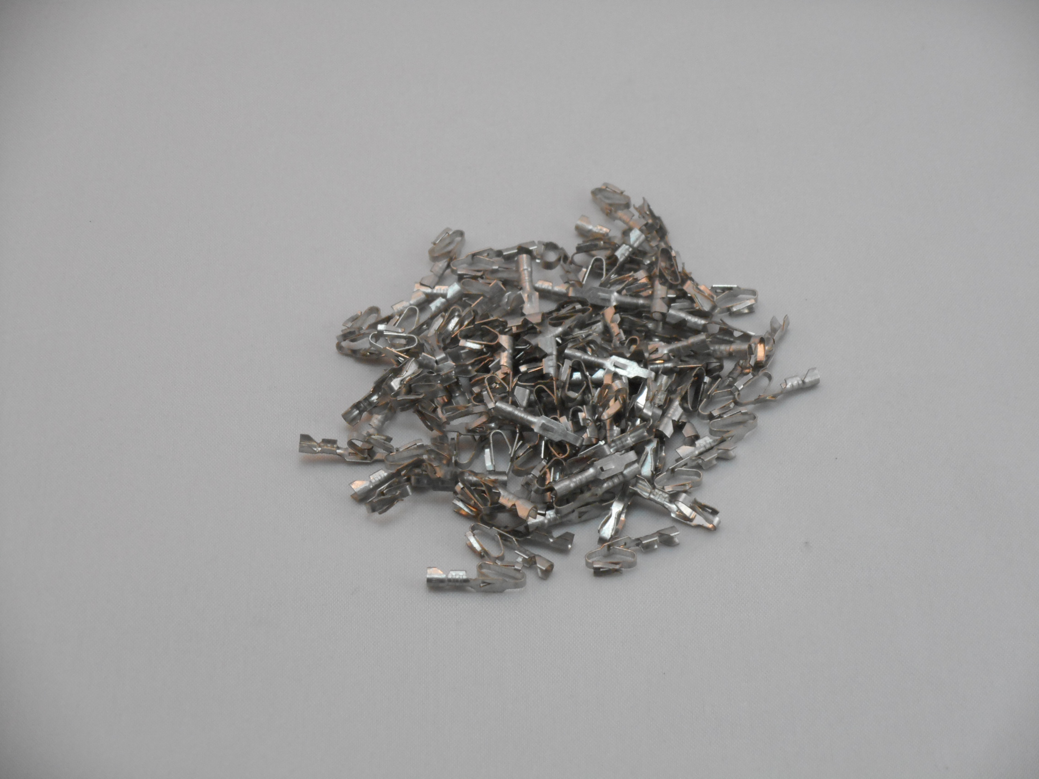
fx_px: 3062
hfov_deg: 19.3
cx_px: 520
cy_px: 390
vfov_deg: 14.5
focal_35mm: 102
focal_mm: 18.2
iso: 450
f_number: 5.8
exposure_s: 1/60
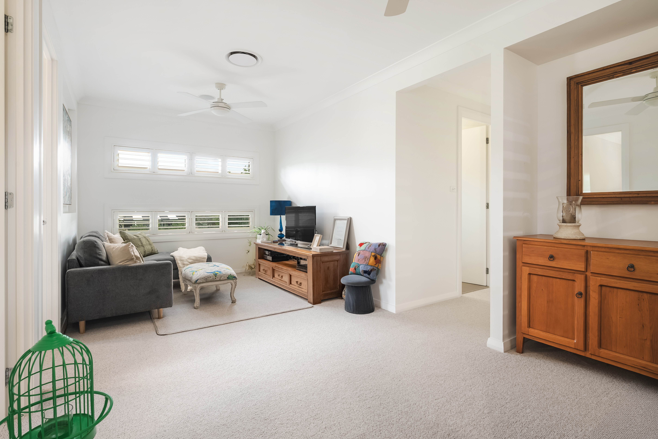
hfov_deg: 91.5
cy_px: 215
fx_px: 320
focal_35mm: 18
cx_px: 327
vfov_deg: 68.8
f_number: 9
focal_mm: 16.5
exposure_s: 1/100
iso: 500
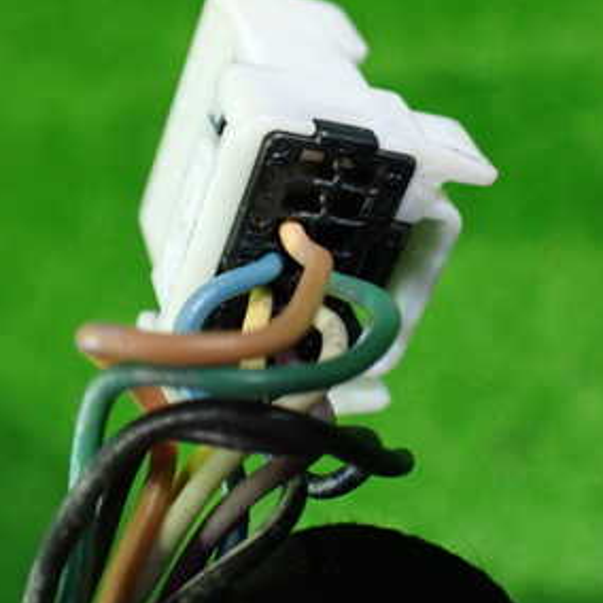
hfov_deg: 30.4
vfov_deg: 30.5
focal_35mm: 56
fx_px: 1104
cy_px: 270
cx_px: 382
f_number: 2.3
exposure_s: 1/50
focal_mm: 5.4
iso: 800
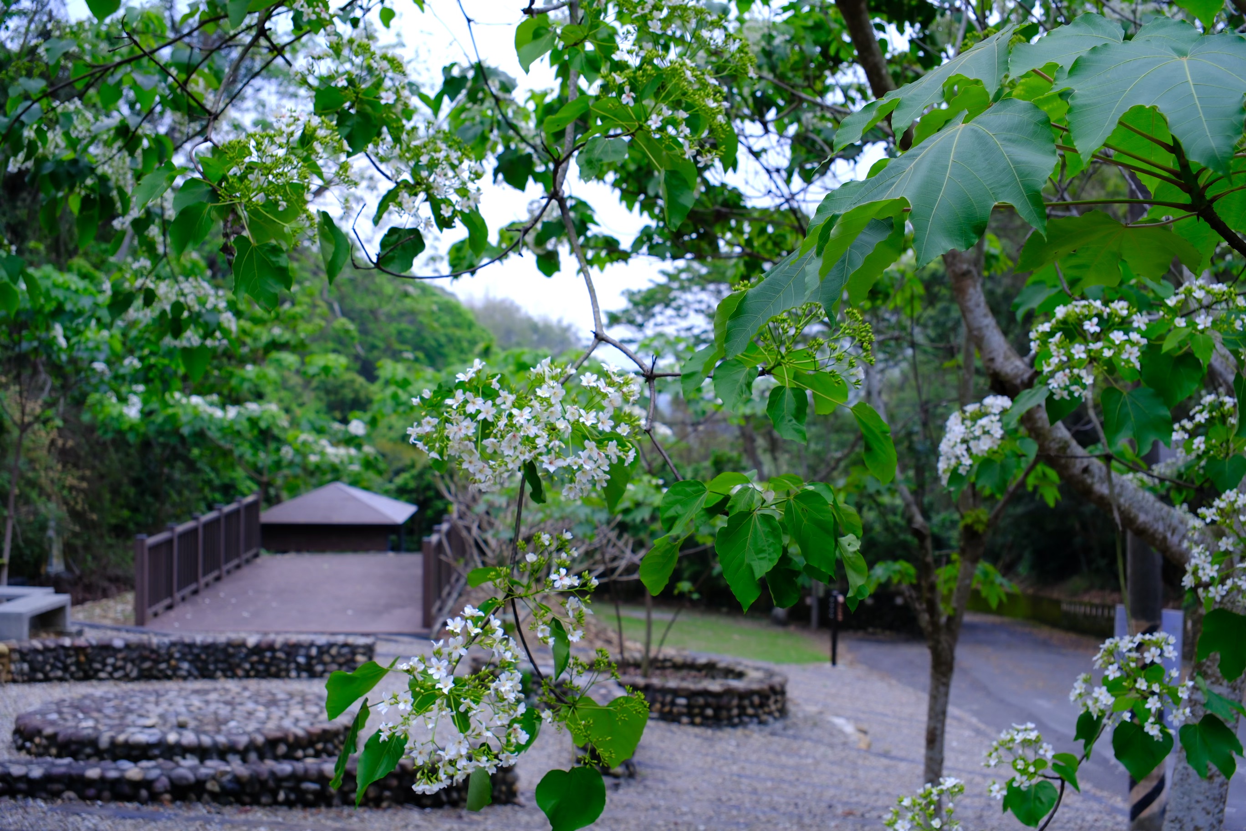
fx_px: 1557
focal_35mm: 45
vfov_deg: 29.9
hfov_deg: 43.6
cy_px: 416
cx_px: 623
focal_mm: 29.9
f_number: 3.6
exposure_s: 1/250
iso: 250
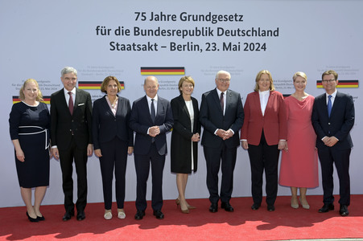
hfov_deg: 42.8
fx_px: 463
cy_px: 120
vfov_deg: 29.2
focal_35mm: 46
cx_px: 182
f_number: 13
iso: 400
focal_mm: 46
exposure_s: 1/250
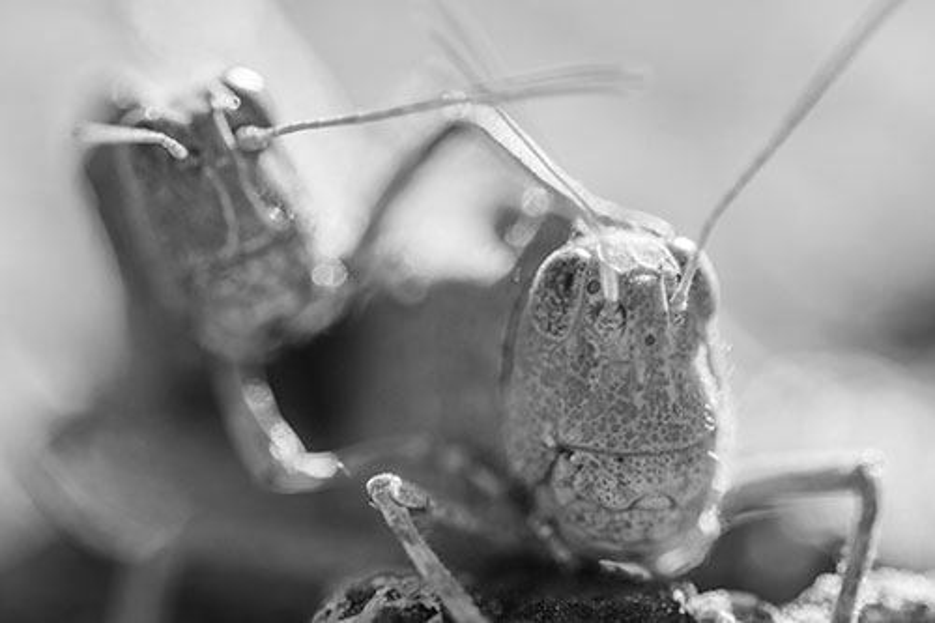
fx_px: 5452
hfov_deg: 9.8
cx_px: 468
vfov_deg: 6.5
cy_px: 312
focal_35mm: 210
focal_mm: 210
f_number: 9.5
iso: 220
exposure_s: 1/250
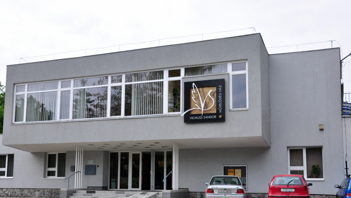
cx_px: 164
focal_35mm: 45
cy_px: 126
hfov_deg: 45.8
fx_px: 415
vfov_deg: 26.7
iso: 200
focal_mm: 25
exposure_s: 1/320
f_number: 9
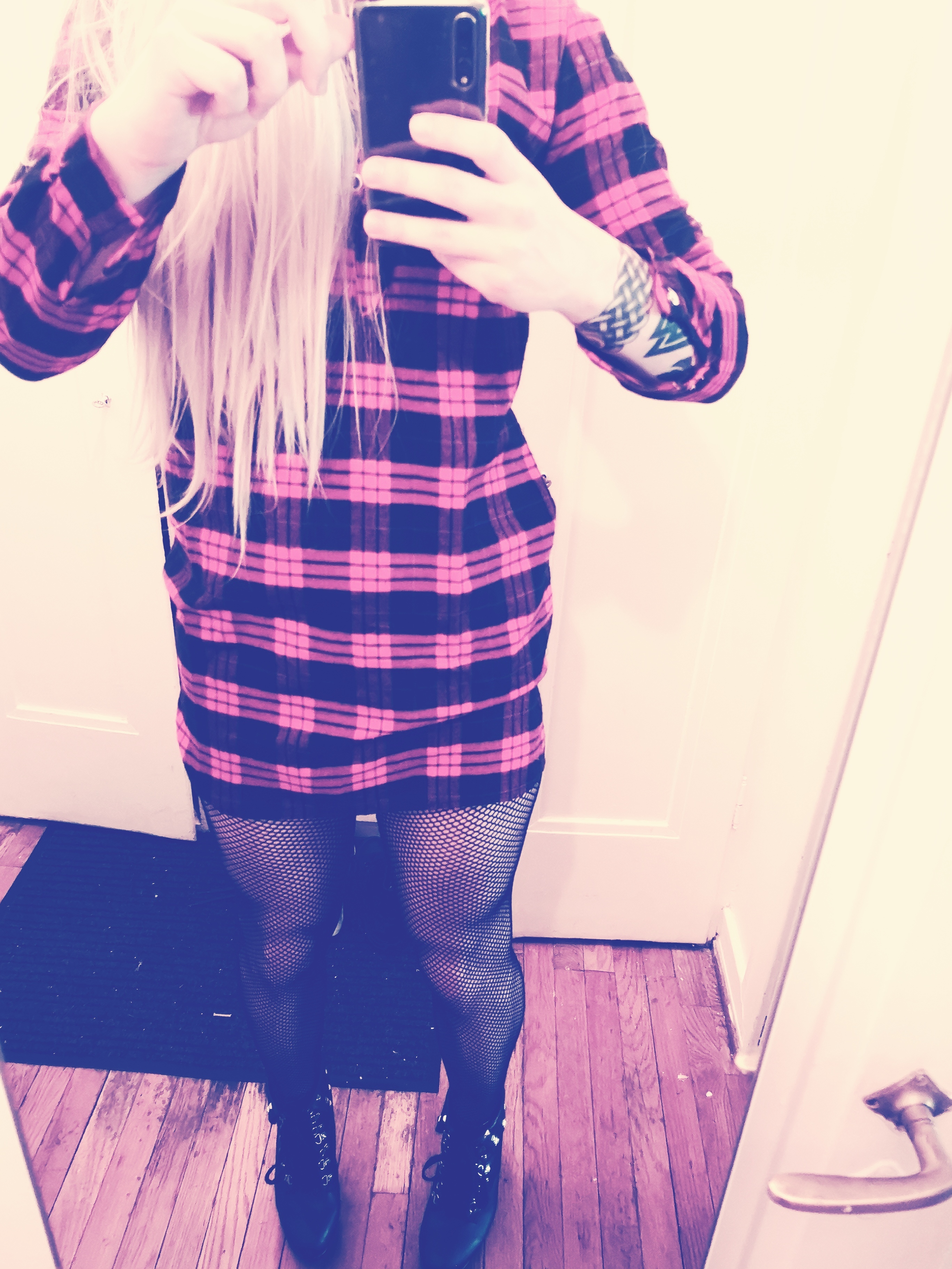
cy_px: 634
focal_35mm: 27
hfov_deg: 51.4
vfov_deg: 65.3
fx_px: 990
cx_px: 476
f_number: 1.8
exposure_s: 1/16.7
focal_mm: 3.95
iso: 800
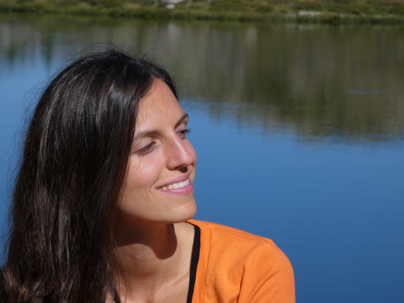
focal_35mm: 189
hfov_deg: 10.5
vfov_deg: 7.9
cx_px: 202
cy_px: 152
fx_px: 2206
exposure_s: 1/800
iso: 80
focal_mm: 33.9
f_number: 5.5
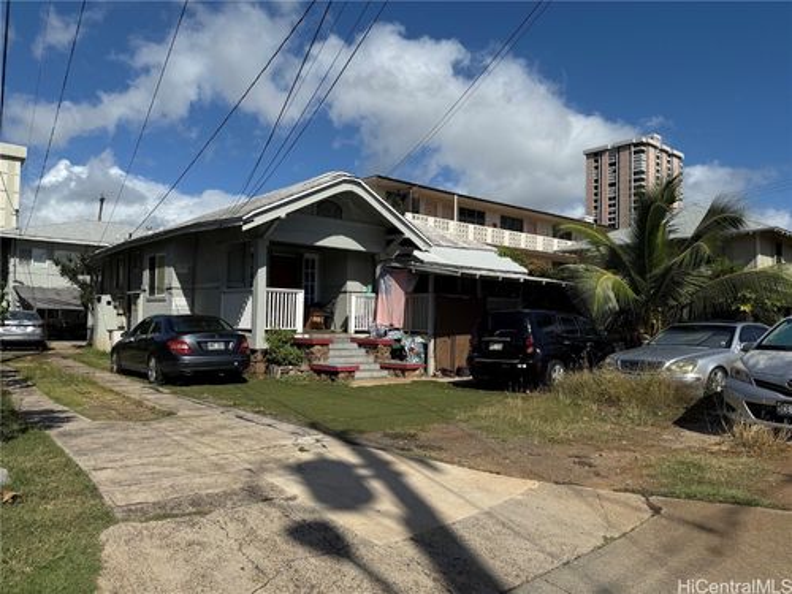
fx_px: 549
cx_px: 396
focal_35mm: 24
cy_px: 297
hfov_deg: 71.6
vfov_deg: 56.8
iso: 80
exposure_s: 1/8130
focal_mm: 6.76
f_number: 1.78
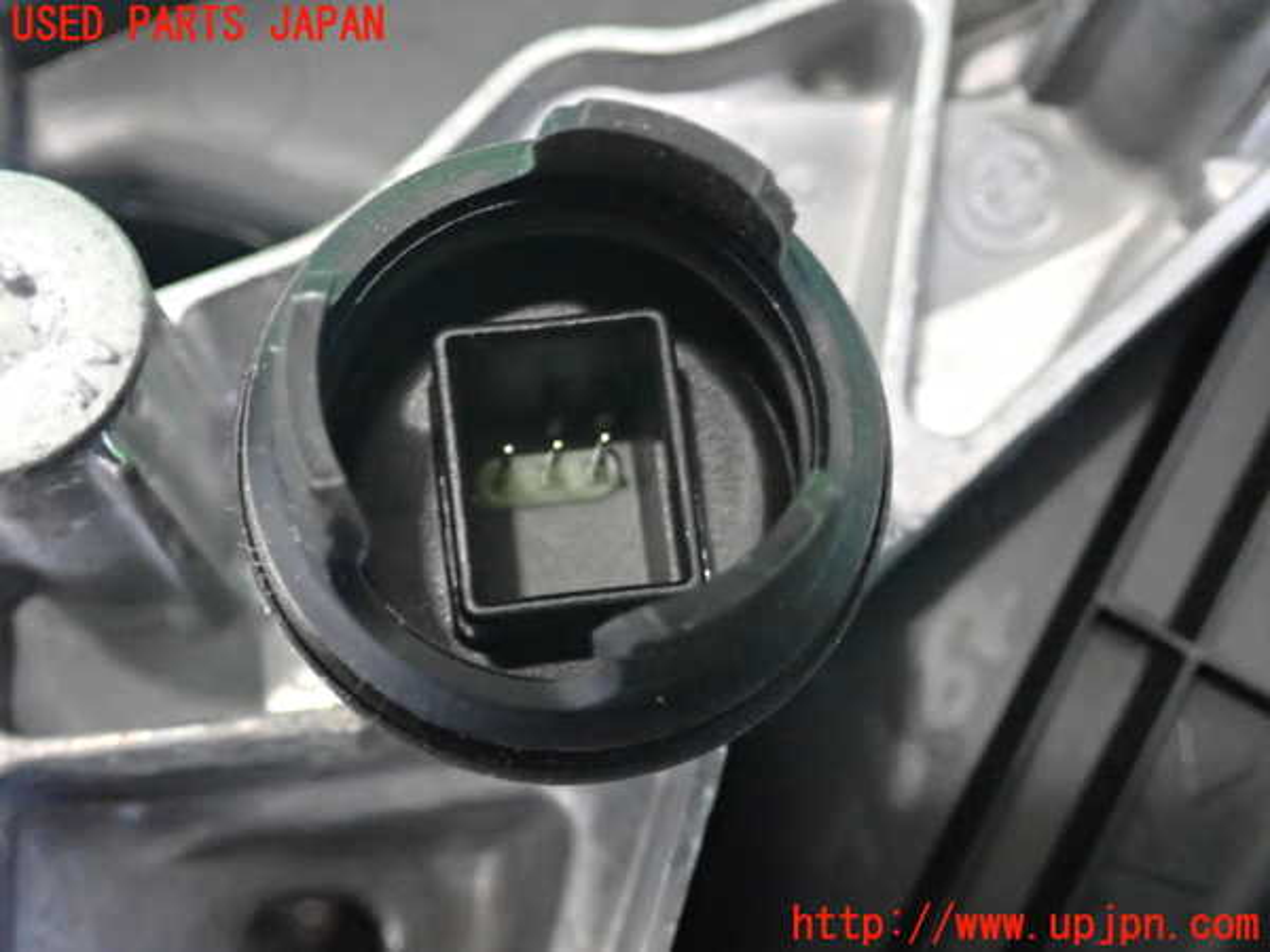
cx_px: 635
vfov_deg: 27.0
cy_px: 476
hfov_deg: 35.5
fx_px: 1981
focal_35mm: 54
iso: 3200
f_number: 3.3
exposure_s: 1/50
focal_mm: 9.65
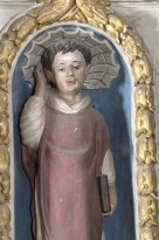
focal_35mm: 180
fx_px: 1196
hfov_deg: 7.6
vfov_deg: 11.4
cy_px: 187
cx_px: 70
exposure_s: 1/30
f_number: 8
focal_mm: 48
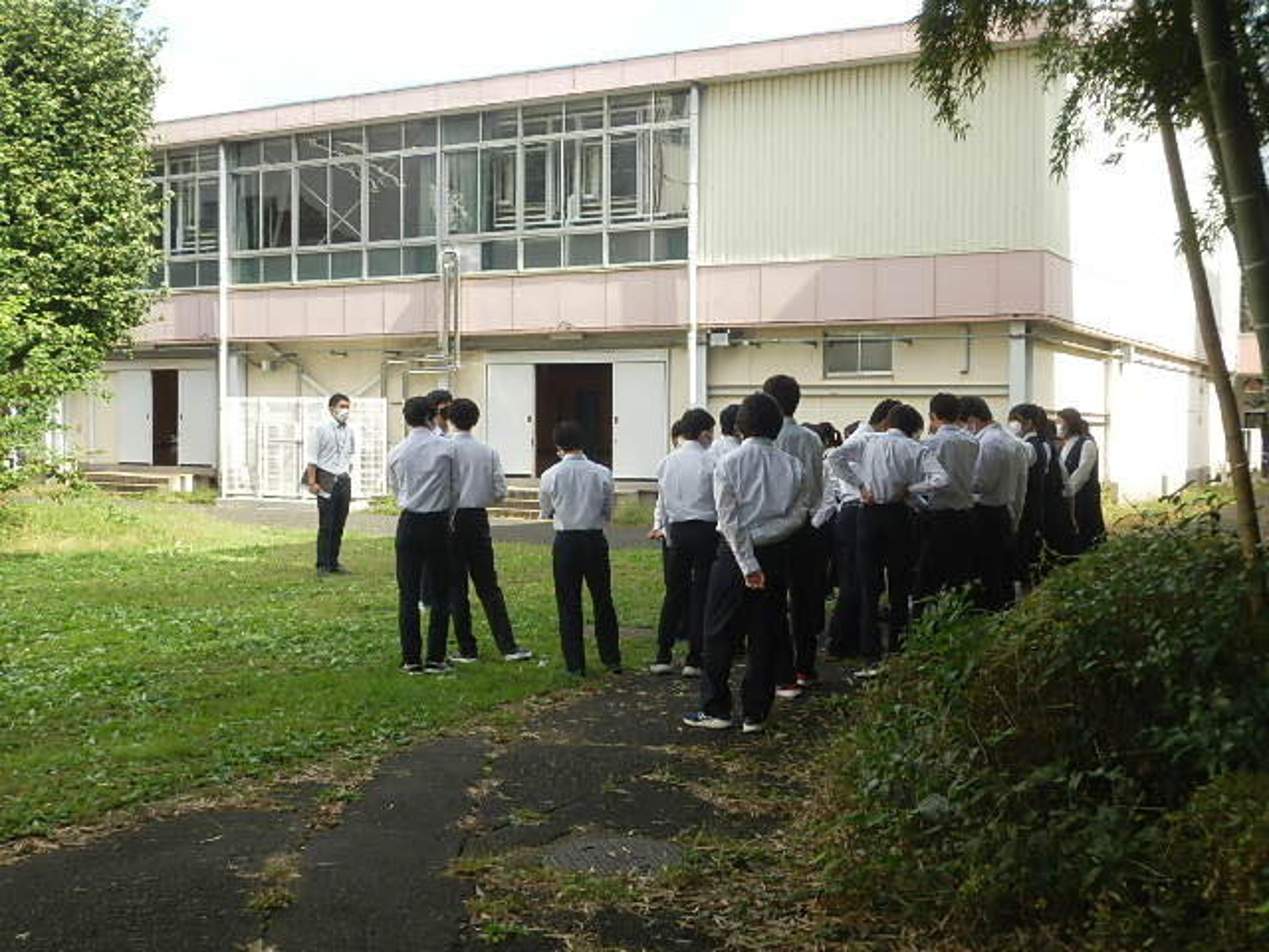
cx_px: 634
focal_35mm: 40
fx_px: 1466
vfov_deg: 36.0
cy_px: 476
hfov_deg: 46.8
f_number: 4
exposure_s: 1/200
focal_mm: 7.2
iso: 80
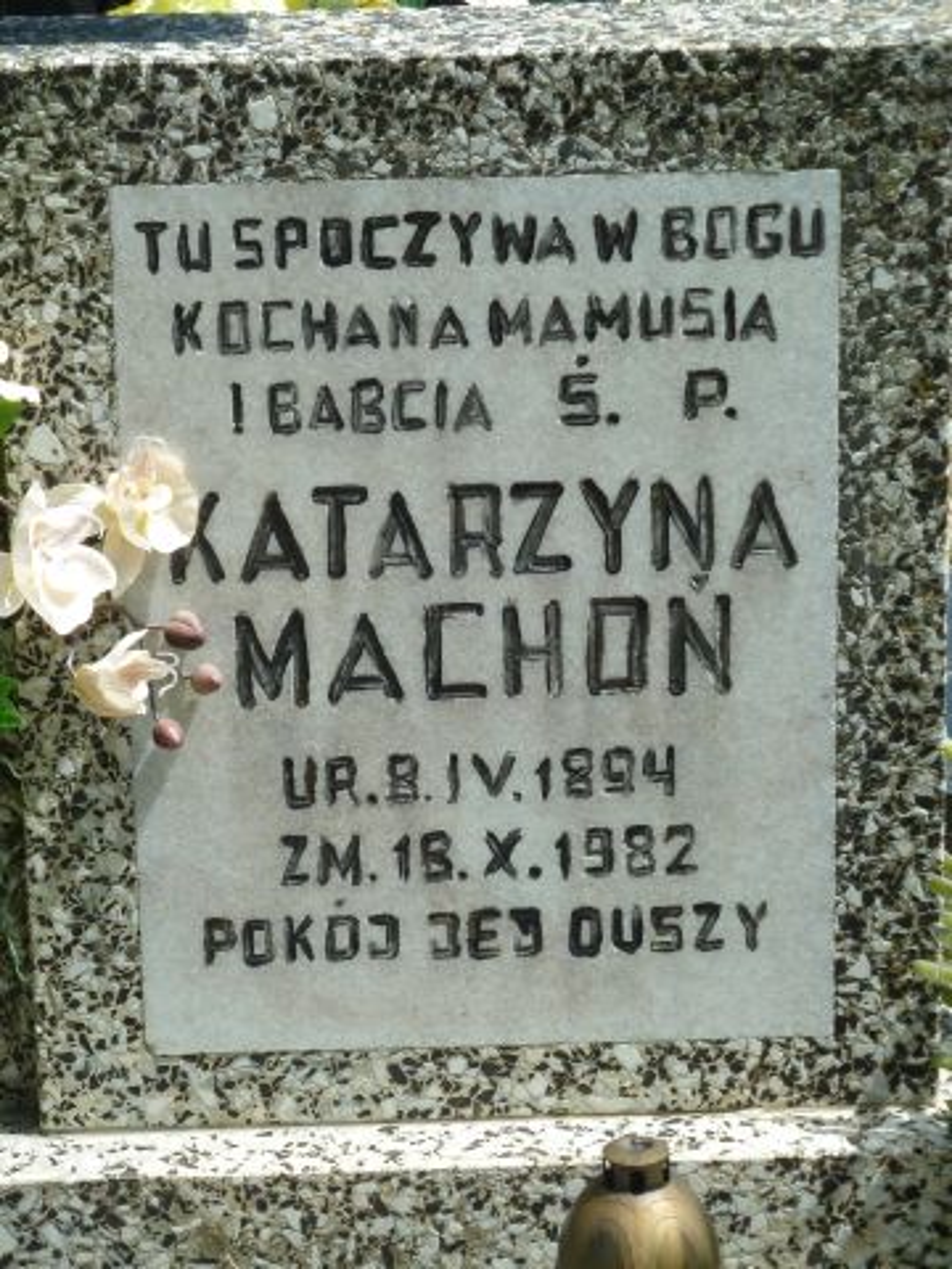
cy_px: 634
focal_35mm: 128
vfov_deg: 15.4
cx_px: 476
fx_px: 4694
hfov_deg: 11.6
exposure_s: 1/400
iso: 80
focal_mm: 21
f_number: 4.4
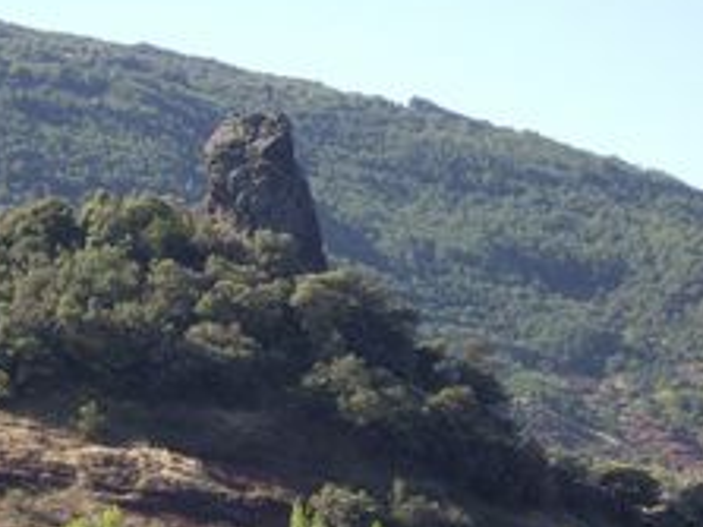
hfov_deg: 9.7
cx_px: 186
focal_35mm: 203
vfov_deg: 7.3
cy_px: 429
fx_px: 4120
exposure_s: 1/200
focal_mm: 23.7
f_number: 5.4
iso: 100
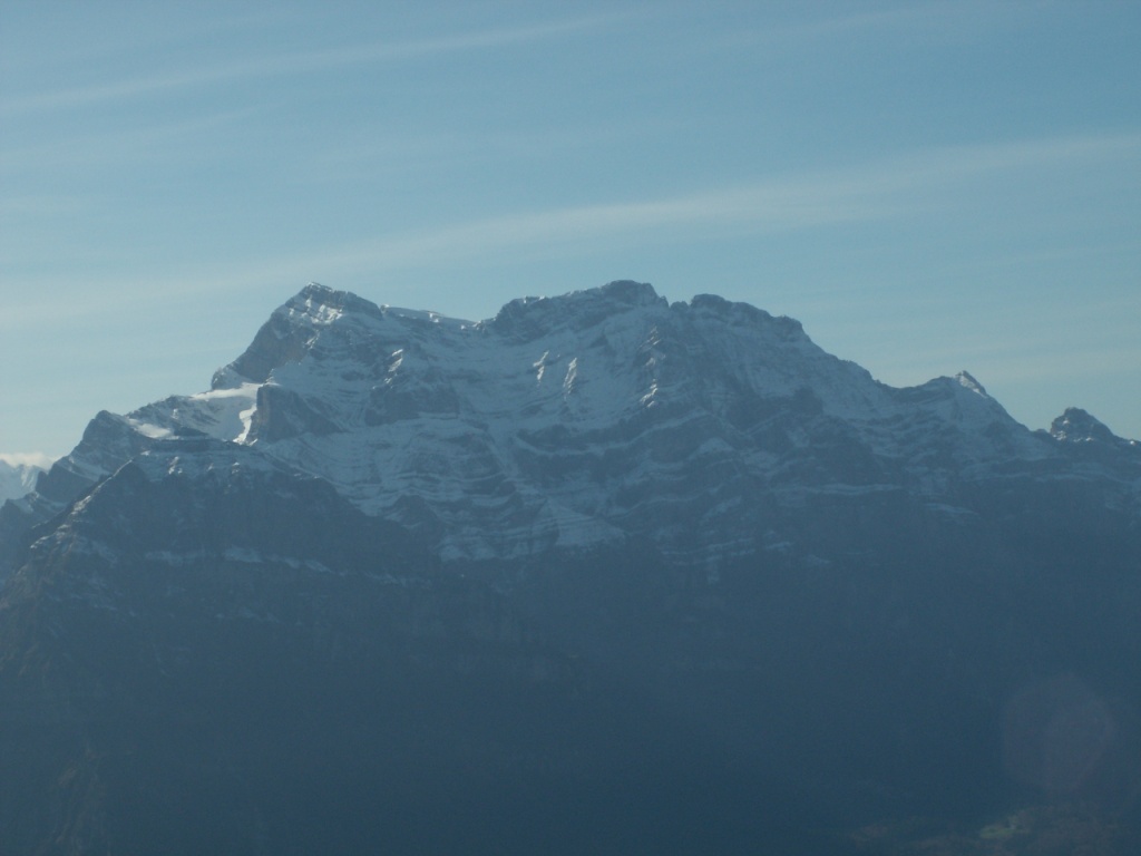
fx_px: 3560
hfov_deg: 18.2
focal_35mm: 108
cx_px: 570
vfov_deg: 13.7
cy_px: 428
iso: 50
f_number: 8
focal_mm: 17.69
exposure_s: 1/400
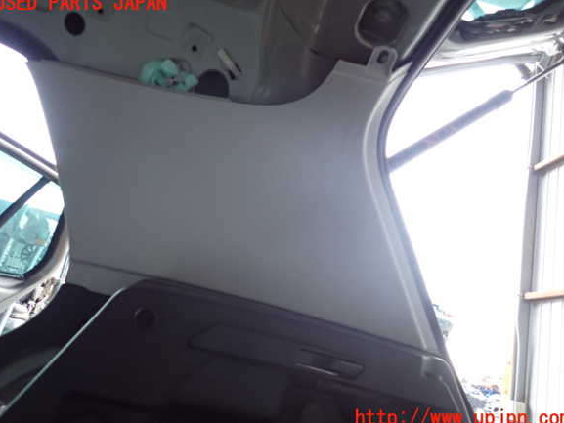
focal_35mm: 26
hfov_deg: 67.3
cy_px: 211
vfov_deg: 53.1
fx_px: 424
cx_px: 282
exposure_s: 1/30
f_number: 2
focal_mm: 4.5
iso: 400
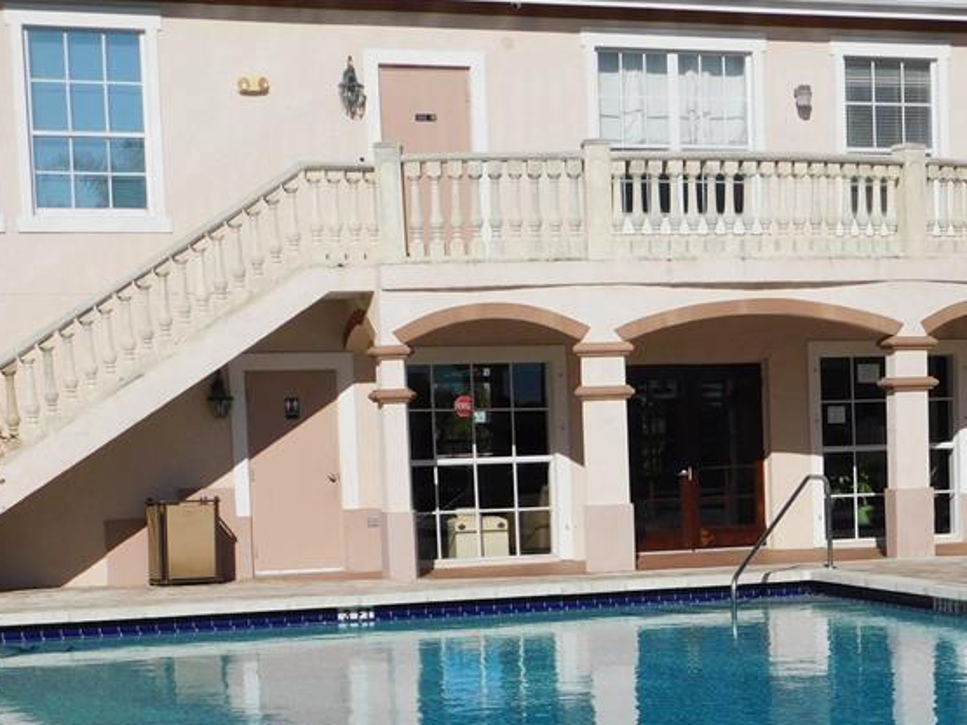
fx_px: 2318
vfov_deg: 17.5
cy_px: 654
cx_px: 758
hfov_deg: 23.3
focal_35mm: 83
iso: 125
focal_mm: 8
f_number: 7.4
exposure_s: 1/800
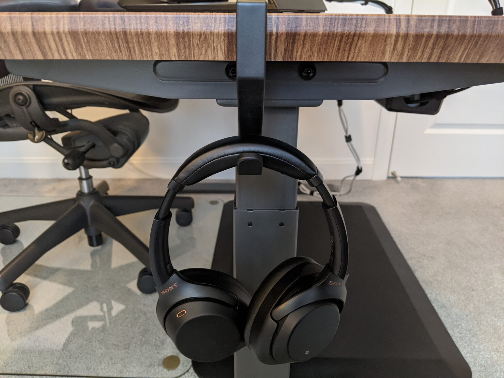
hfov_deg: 65.3
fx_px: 393
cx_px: 252
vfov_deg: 51.4
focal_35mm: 27
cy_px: 189
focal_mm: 4.44
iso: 536
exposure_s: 1/24
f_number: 1.8
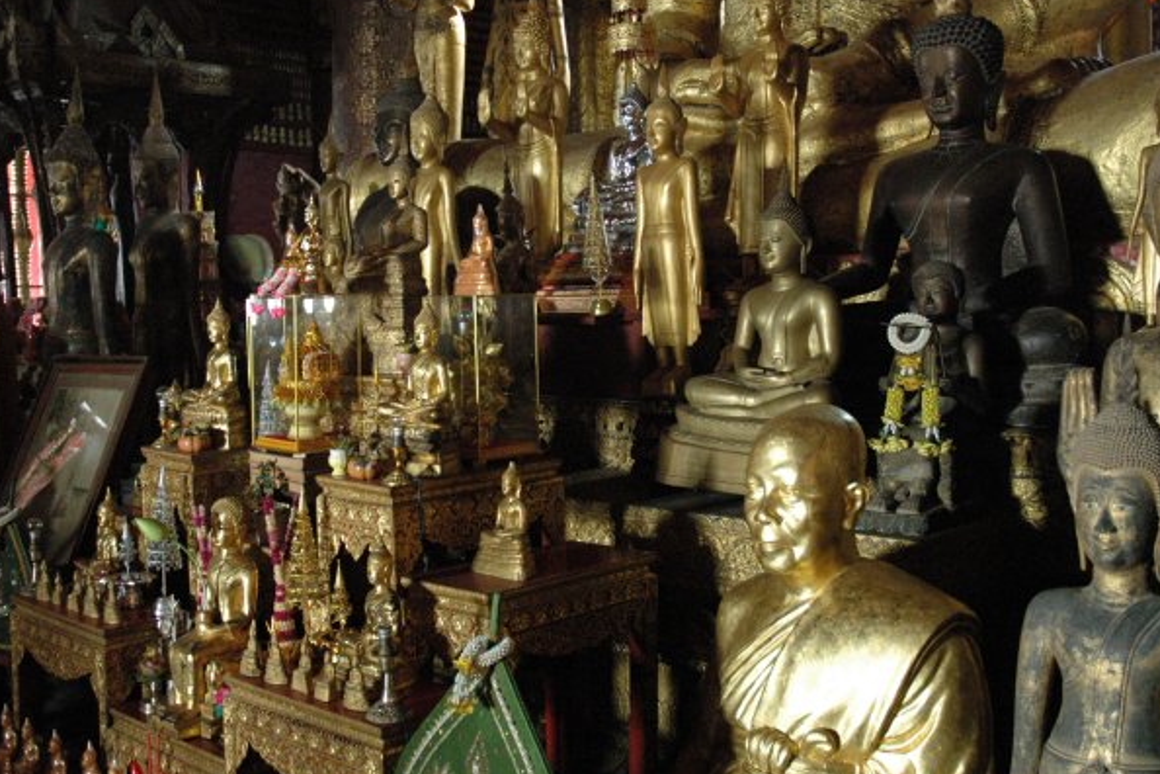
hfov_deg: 48.4
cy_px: 385
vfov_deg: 33.4
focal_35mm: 40
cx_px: 519
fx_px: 1289
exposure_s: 1/13
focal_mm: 22
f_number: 3.8
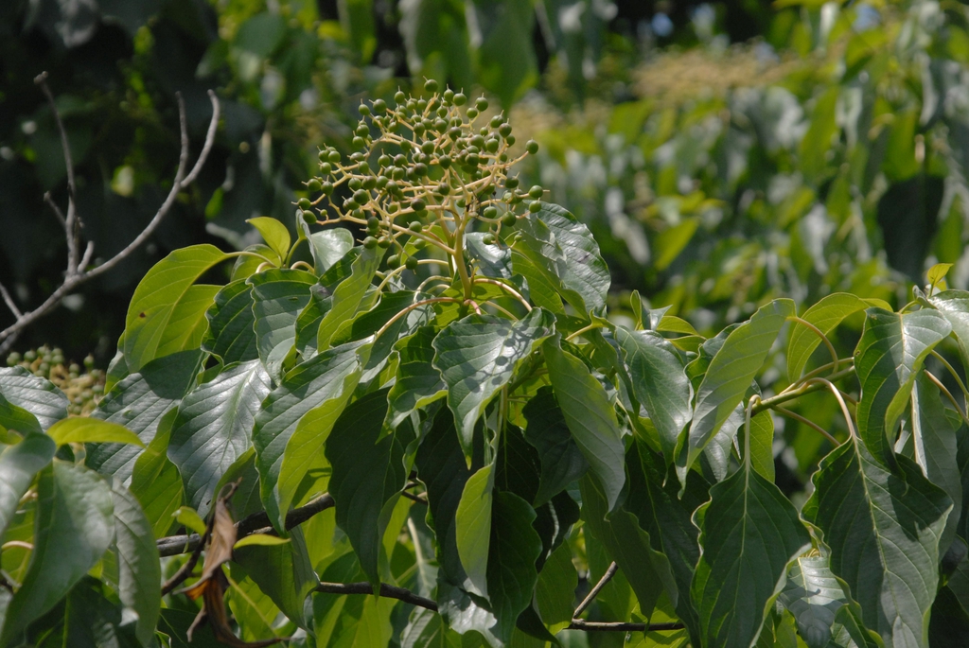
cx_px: 484
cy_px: 324
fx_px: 4850
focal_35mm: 180
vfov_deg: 7.6
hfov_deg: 11.4
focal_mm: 120
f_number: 10
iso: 400
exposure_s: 1/350
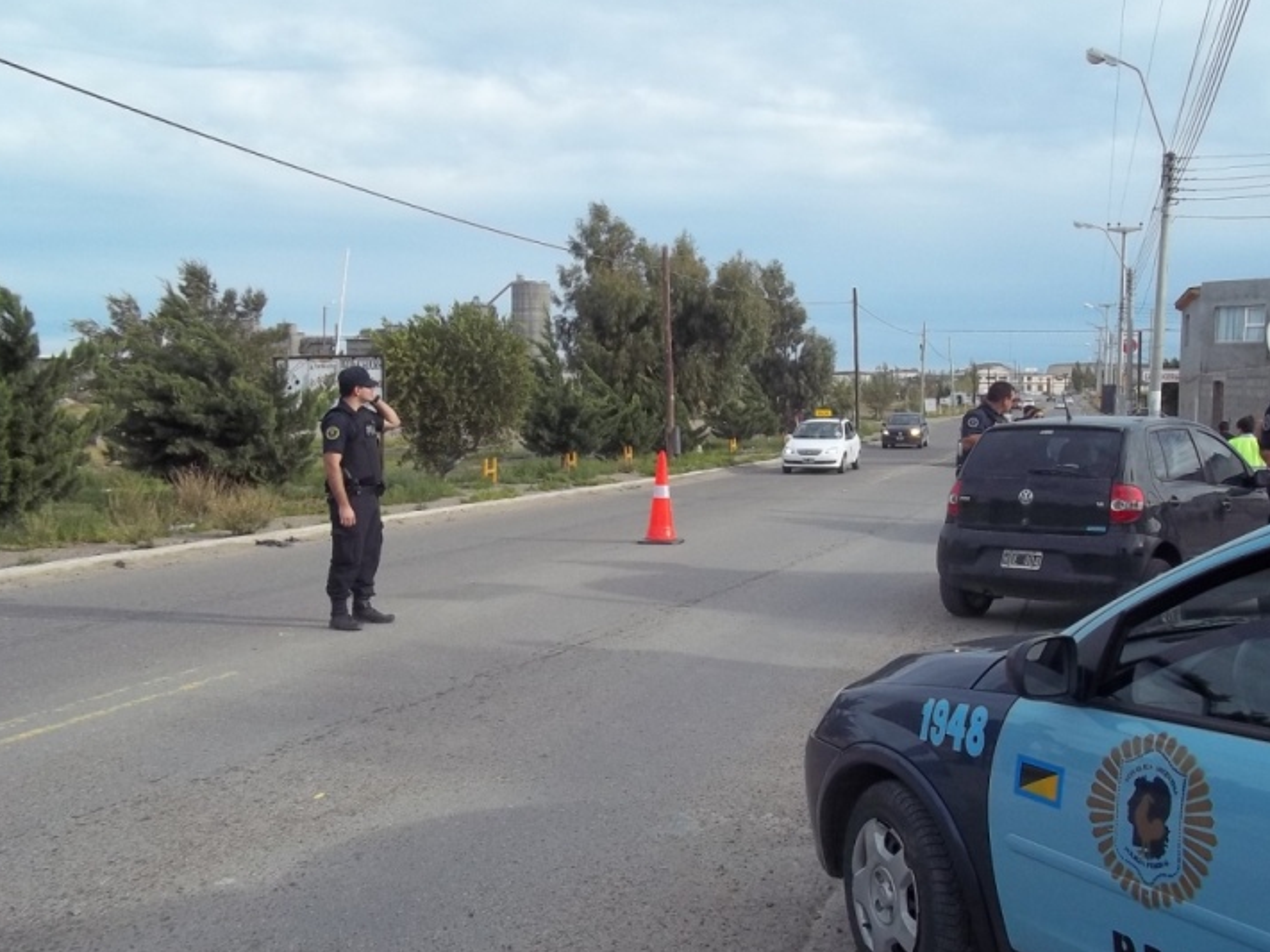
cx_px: 677
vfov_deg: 39.6
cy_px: 511
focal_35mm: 36
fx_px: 1321
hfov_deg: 51.3
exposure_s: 1/250
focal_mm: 5.7
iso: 80
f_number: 5.5
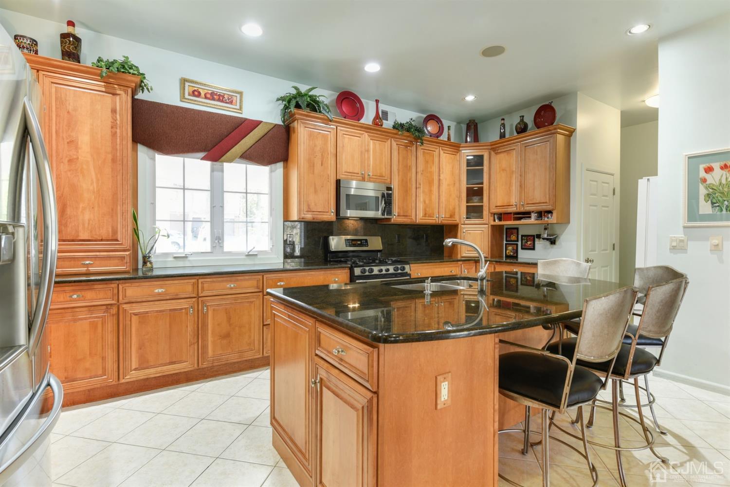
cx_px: 365
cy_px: 244
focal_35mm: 18
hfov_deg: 90.0
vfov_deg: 67.4
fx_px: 365
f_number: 8
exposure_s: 1/10
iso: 400
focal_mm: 18
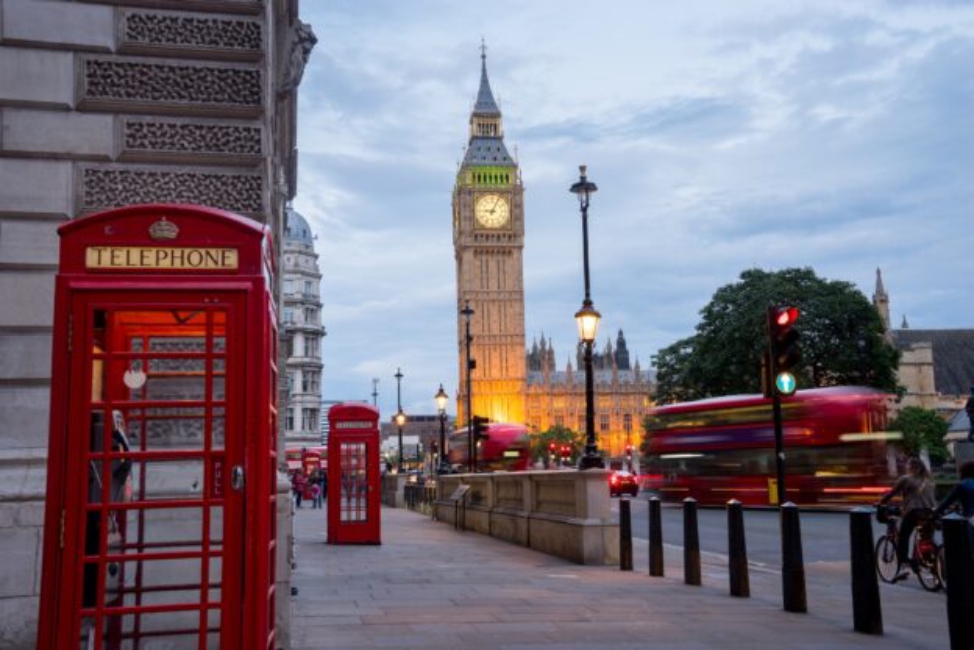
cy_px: 325
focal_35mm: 40
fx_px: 1082
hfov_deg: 48.5
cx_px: 487
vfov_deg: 33.4
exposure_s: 1/2
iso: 100
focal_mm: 40
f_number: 8
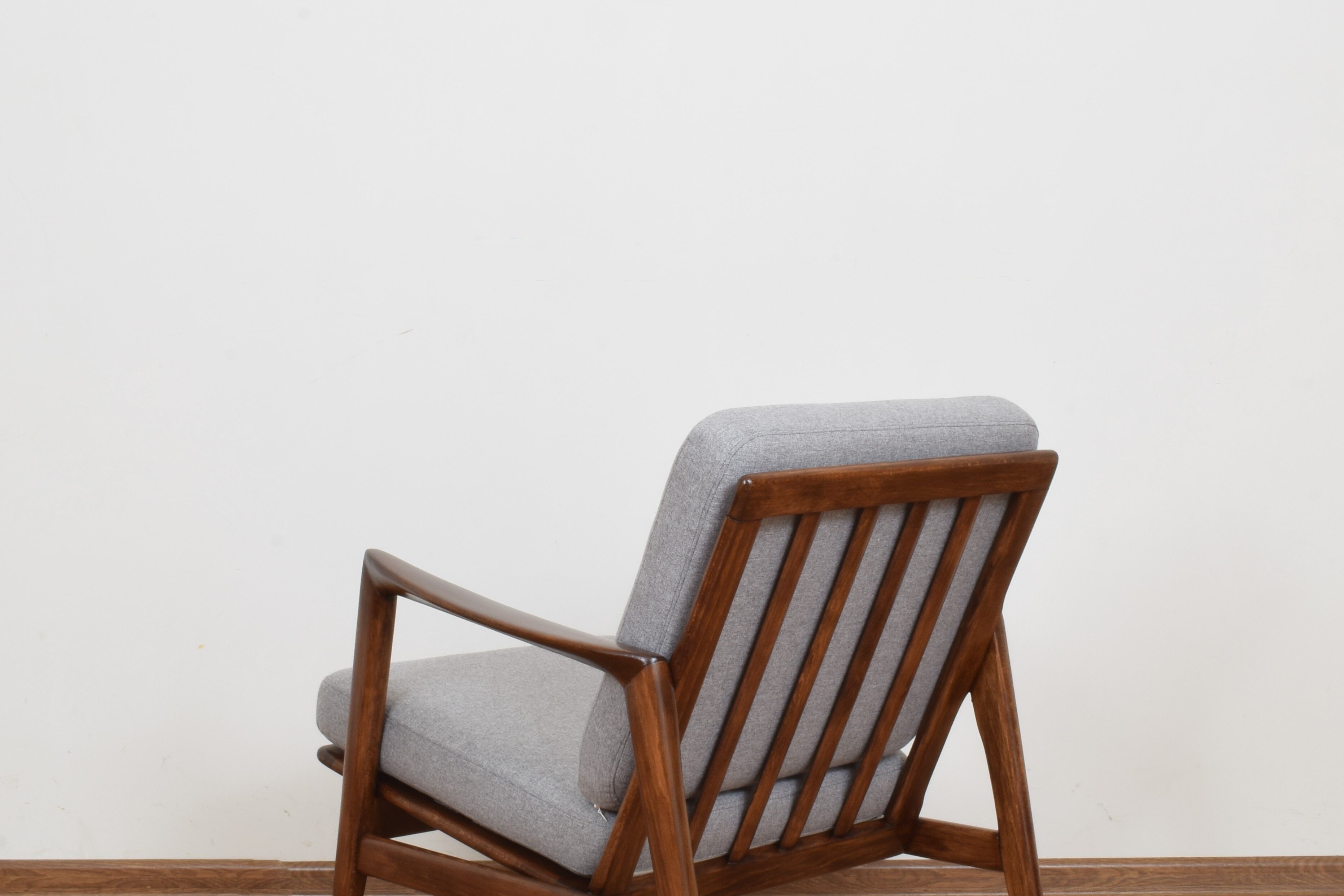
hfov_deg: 34.5
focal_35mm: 58
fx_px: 2165
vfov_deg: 23.3
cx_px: 658
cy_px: 547
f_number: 25
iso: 100
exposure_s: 4
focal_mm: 24
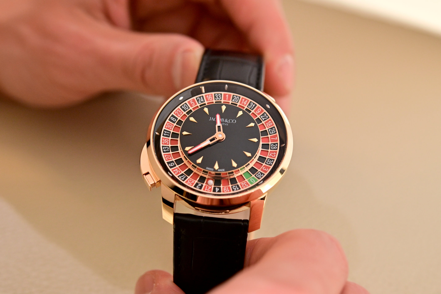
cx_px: 220
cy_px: 147
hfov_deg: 33.4
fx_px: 735
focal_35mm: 60
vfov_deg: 22.6
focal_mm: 60
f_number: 6.3
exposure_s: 1/60
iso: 800
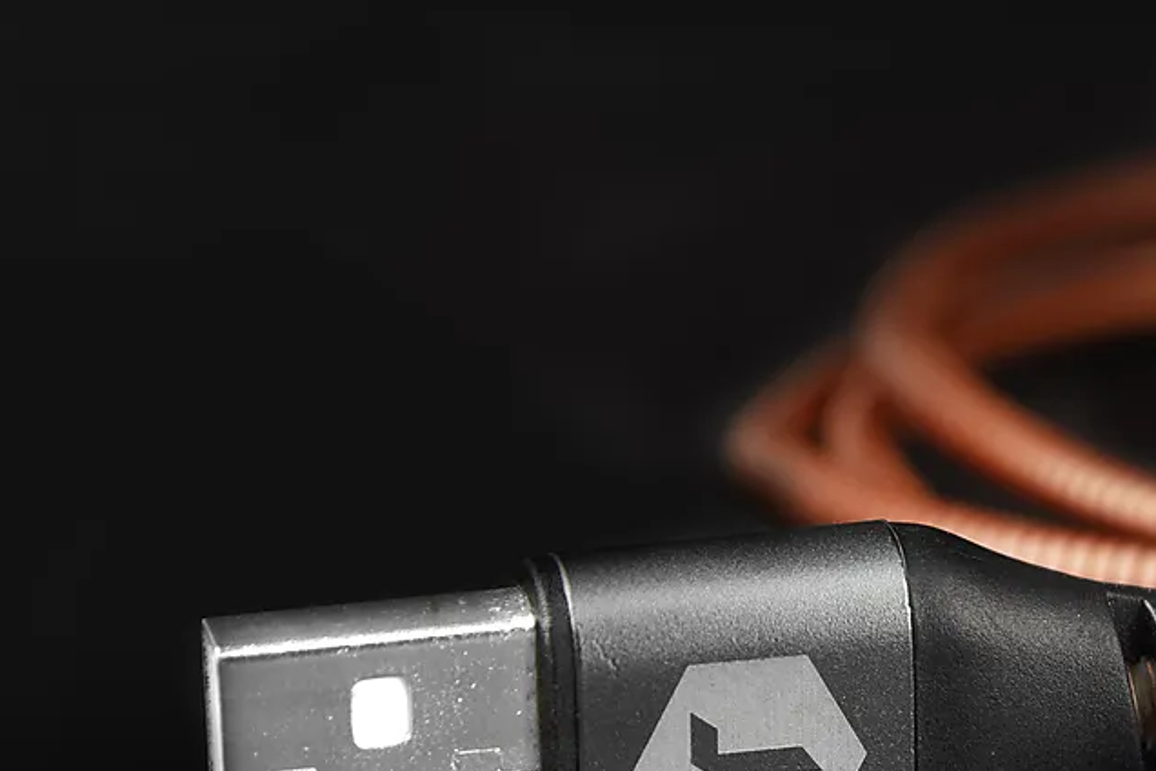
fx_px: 6775
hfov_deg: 9.7
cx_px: 949
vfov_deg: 6.5
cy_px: 418
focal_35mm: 211
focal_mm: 70
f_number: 7.1
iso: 100
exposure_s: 1/13
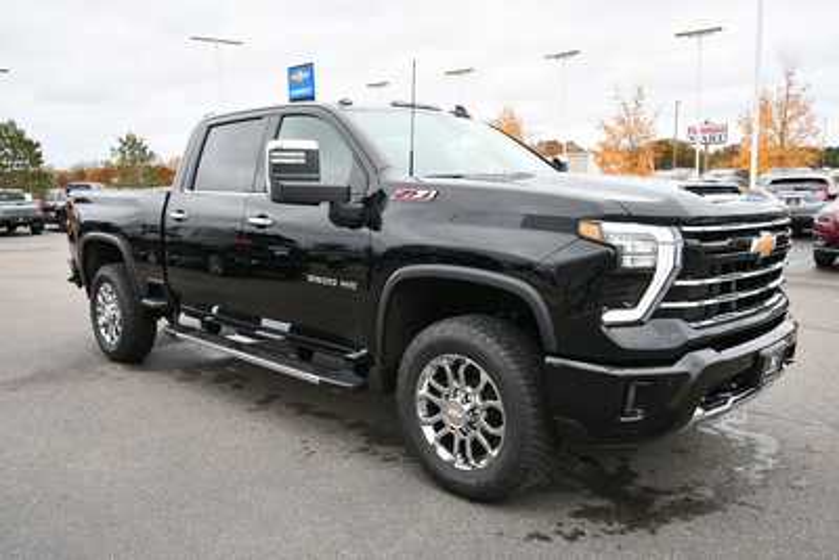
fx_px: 699
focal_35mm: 30
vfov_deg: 43.6
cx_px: 420
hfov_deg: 61.9
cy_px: 280
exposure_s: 1/200
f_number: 5.6
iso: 800
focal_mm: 20
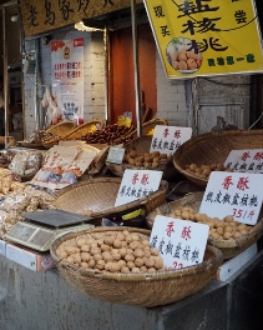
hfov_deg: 32.0
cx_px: 151
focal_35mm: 47
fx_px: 458
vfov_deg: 39.6
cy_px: 166
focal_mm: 22
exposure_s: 1/1600
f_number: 4
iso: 3200
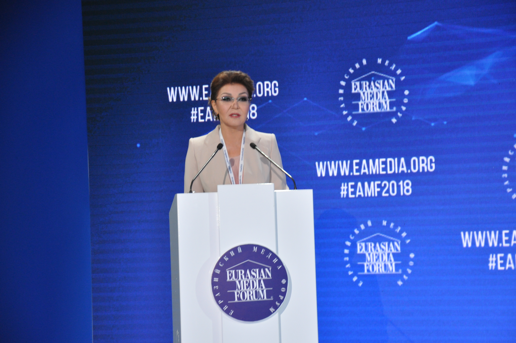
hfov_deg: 16.1
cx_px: 258
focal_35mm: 128
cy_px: 172
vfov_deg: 10.7
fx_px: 1825
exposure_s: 1/60
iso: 800
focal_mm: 85
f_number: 5.6
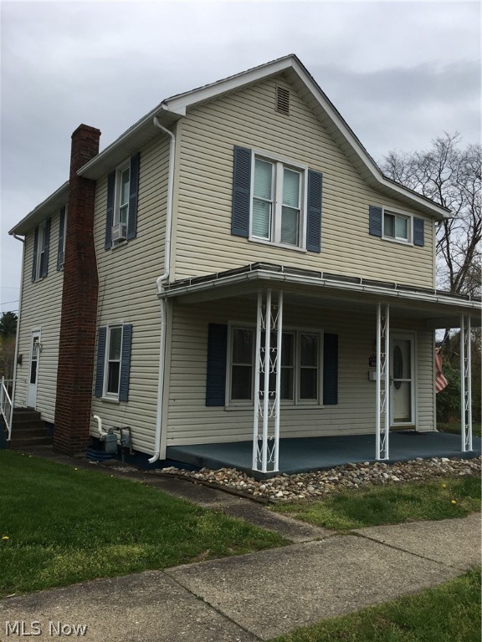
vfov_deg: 61.7
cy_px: 321
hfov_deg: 48.2
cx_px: 241
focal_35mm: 29
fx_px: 538
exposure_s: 1/999
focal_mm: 4.15
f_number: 2.2
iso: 25
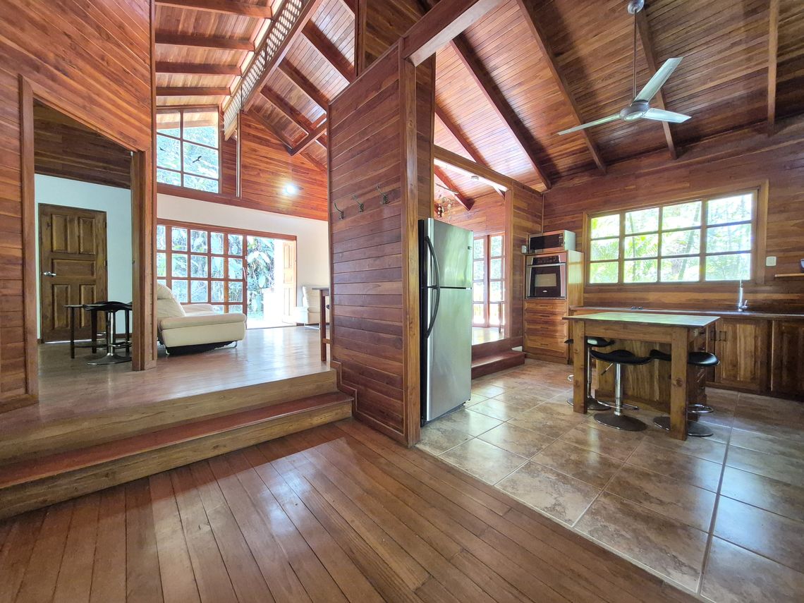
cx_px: 402
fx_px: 302
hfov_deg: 106.2
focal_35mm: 13
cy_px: 302
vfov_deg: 89.9
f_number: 2.2
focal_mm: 1.74
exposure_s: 1/40
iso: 1250
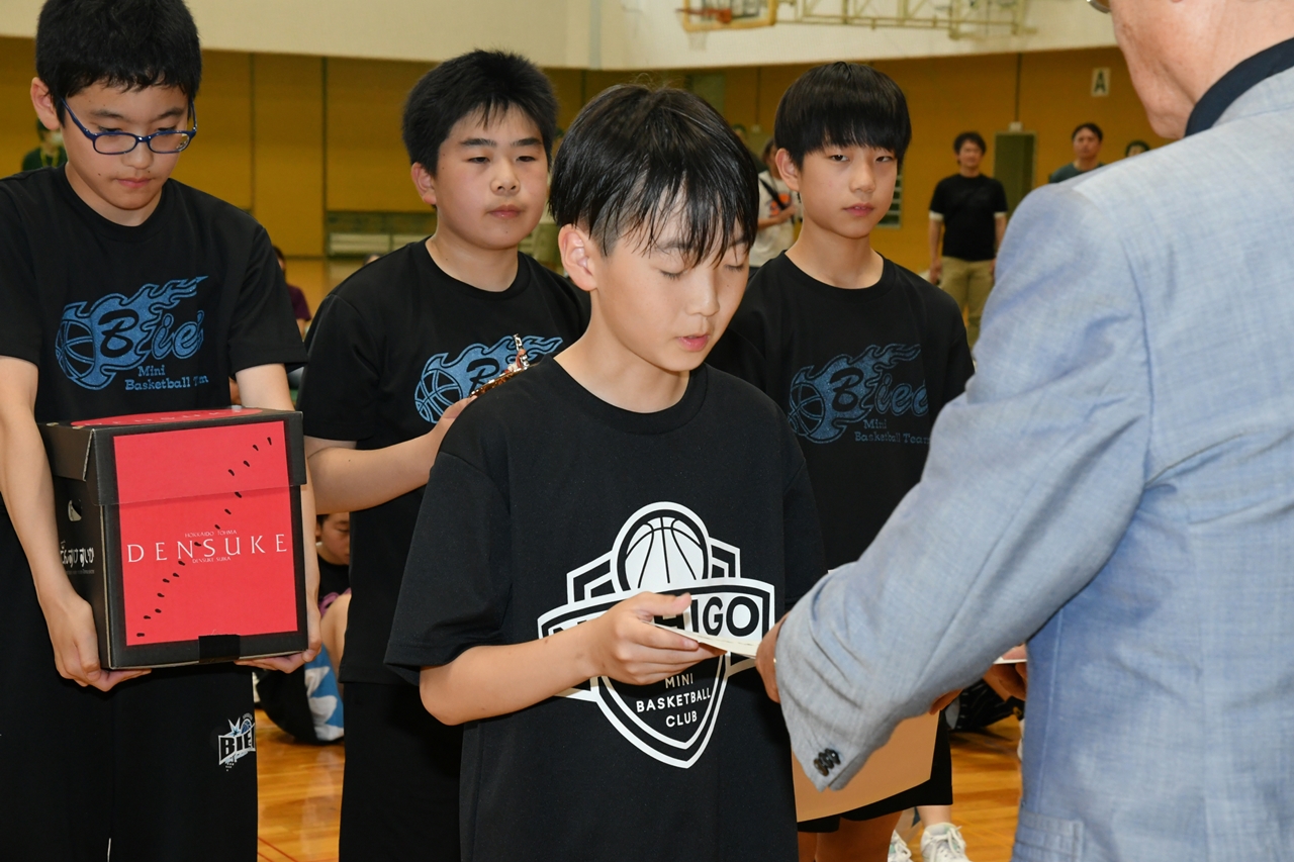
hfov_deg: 26.0
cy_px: 431
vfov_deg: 17.5
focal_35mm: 78
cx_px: 647
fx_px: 2803
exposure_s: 1/200
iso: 1600
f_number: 8
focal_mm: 52
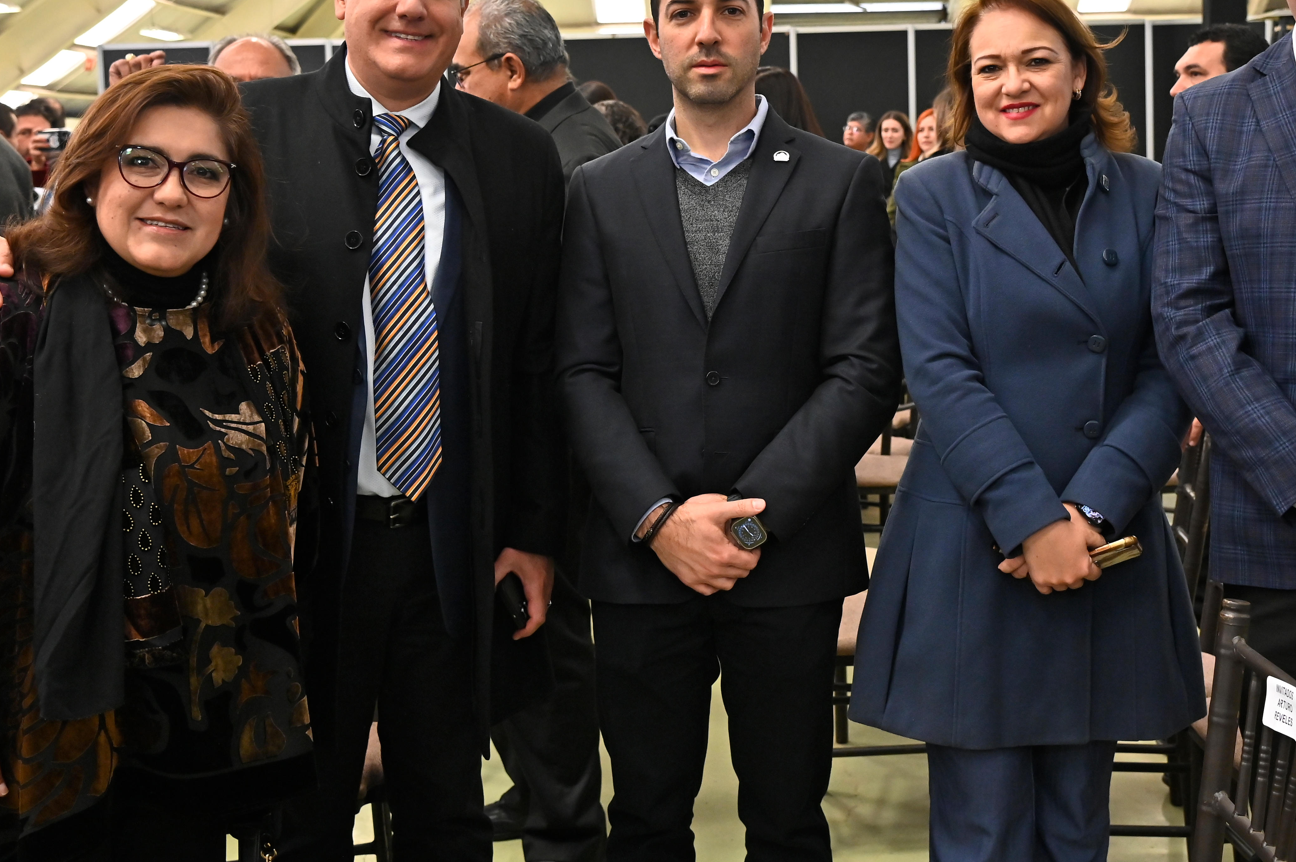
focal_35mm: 47
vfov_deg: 28.5
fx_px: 1691
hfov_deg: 41.8
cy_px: 300
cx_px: 739
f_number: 5.6
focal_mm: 32
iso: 2000
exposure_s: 1/160
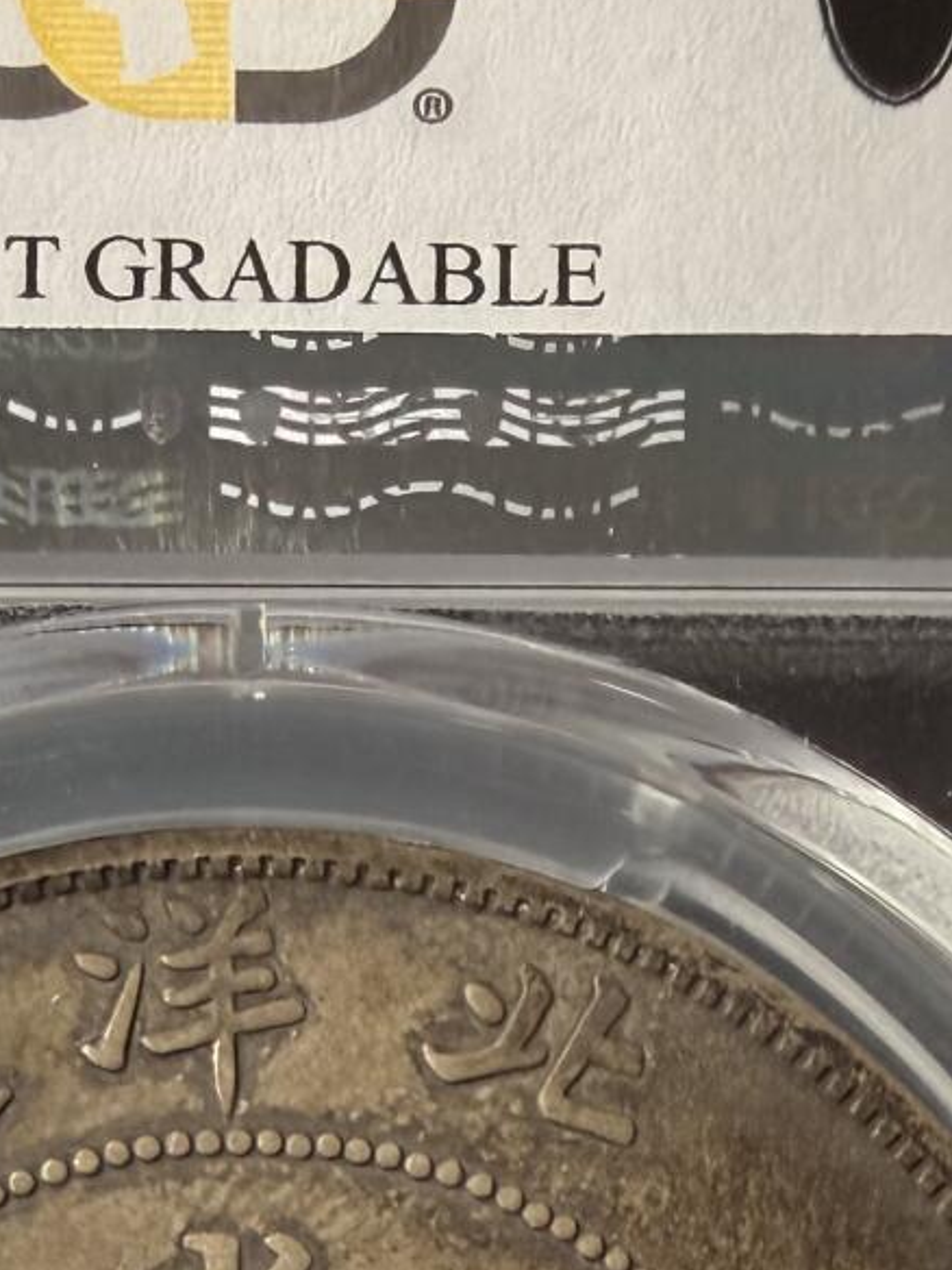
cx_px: 230
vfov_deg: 22.8
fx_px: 2714
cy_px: 1738
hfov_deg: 19.7
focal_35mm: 74
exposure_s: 1/99
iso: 320
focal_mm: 2.22
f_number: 2.2
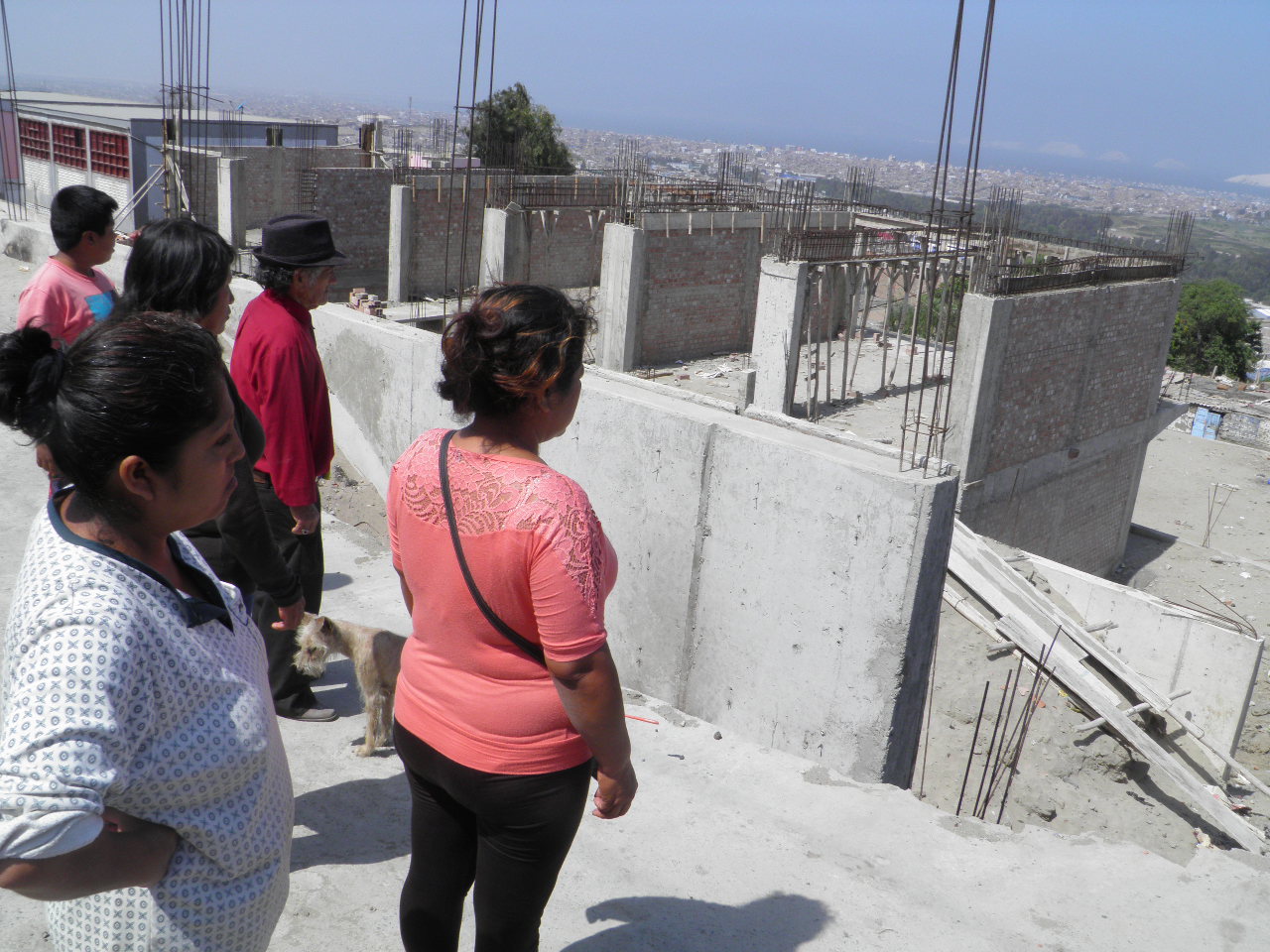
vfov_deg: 46.8
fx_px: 1101
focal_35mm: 30
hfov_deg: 60.0
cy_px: 476
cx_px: 635
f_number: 5.9
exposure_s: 1/320
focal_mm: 5.5
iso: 50
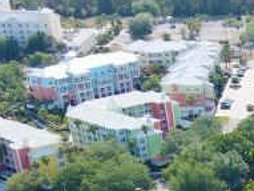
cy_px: 398
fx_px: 946
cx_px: 527
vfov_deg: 10.4
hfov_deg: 13.0
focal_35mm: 129
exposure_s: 1/350
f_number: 2.8
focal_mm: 4.5
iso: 100
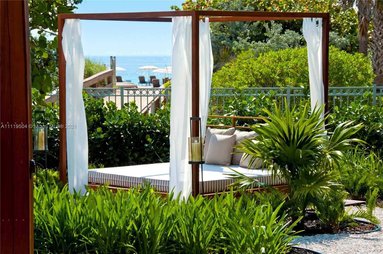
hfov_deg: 18.2
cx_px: 192
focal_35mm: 112
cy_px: 127
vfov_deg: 12.1
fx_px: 1195
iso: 200
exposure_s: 1/160
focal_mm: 75
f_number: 13
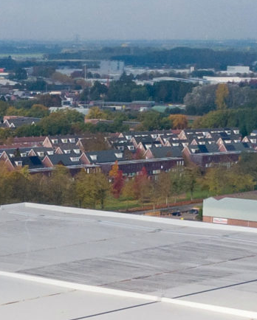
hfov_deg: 11.2
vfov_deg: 13.4
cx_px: 43
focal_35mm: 138
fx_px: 1310
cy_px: 438
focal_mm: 4.39
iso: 100
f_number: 2.8
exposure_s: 1/1600
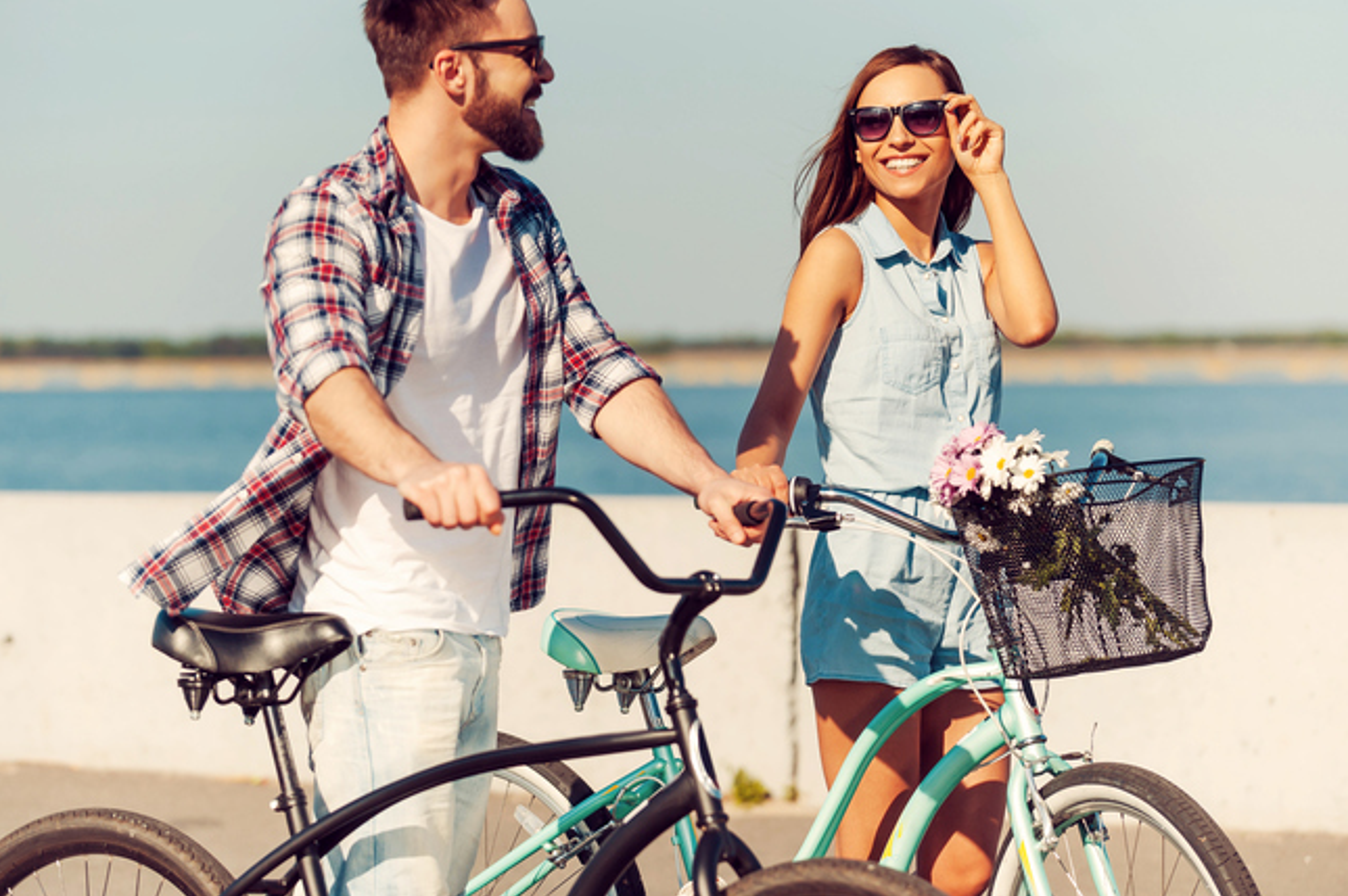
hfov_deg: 17.4
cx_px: 672
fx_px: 4415
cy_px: 414
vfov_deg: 11.6
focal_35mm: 118
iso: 200
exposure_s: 1/5000
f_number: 4
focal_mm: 105
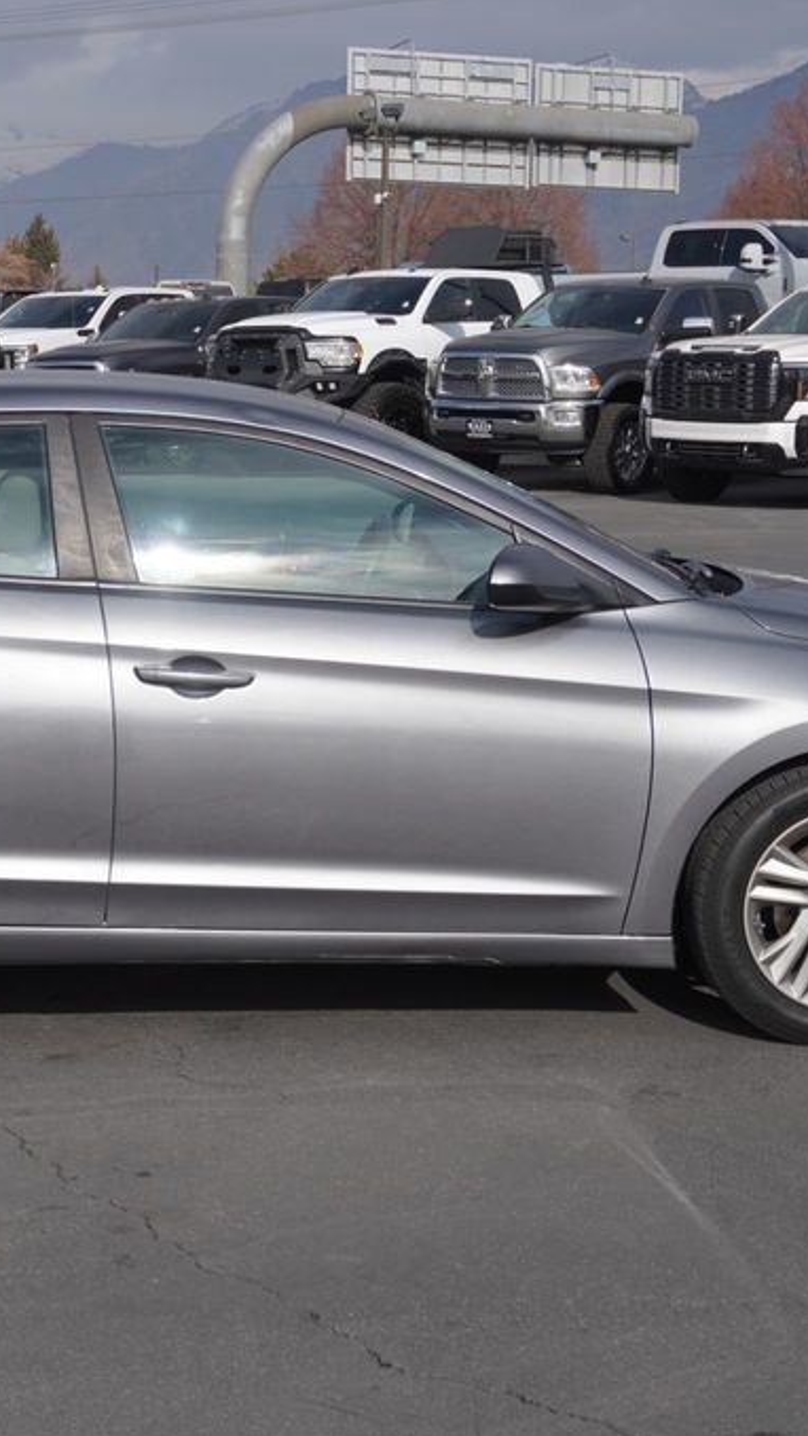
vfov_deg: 30.7
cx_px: 144
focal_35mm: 69
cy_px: 717
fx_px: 2620
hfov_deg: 17.4
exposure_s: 1/1000
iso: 100
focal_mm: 29
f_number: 5.6
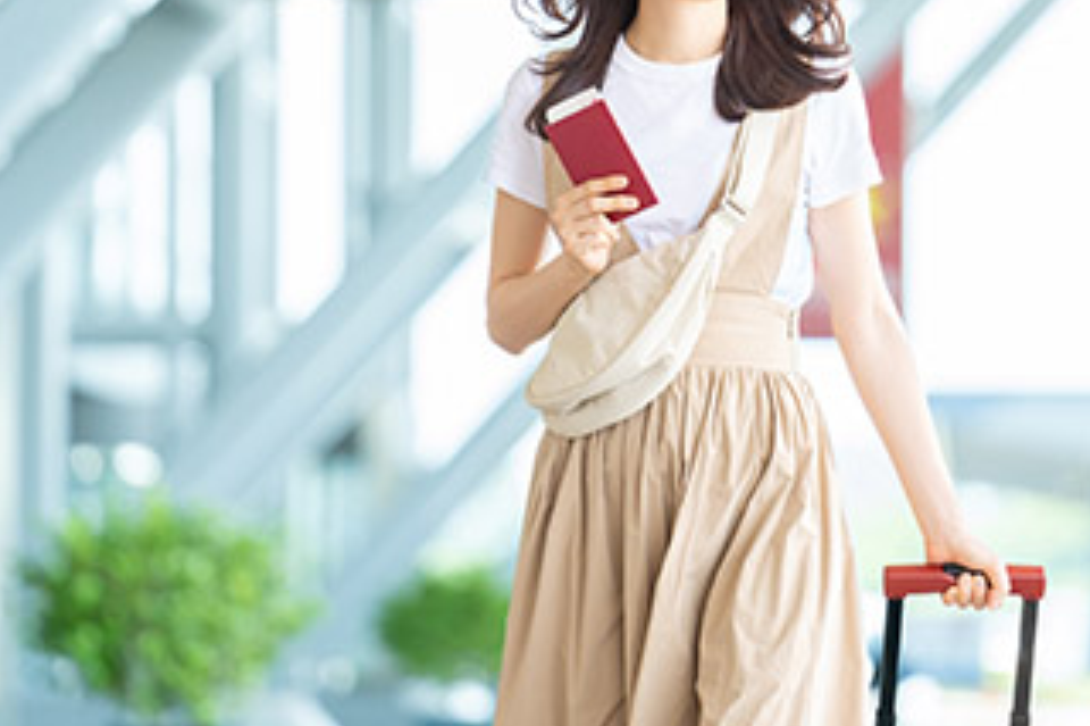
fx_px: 8170
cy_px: 208
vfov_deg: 5.1
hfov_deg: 7.6
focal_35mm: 270
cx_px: 657
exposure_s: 1/800
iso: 640
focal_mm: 144
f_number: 2.8
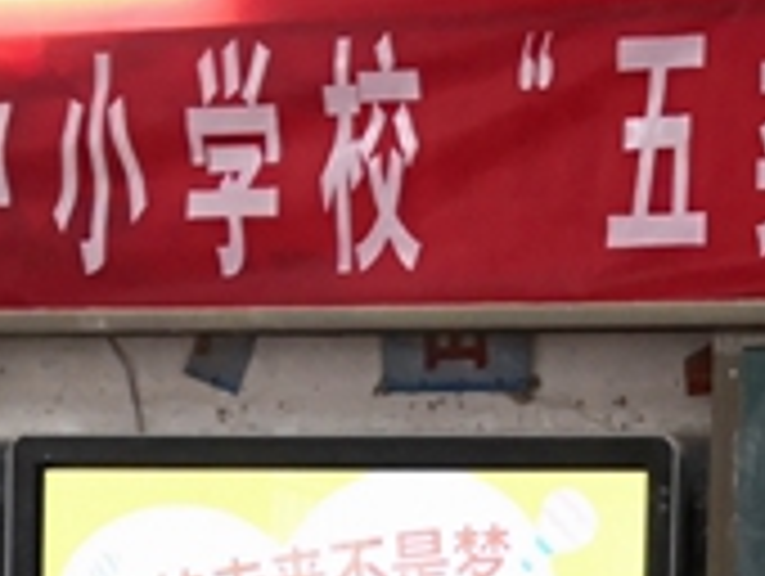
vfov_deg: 10.0
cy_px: 1004
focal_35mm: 141
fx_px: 3120
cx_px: 774
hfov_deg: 13.8
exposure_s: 1/50
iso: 160
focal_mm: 3.95
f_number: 1.6
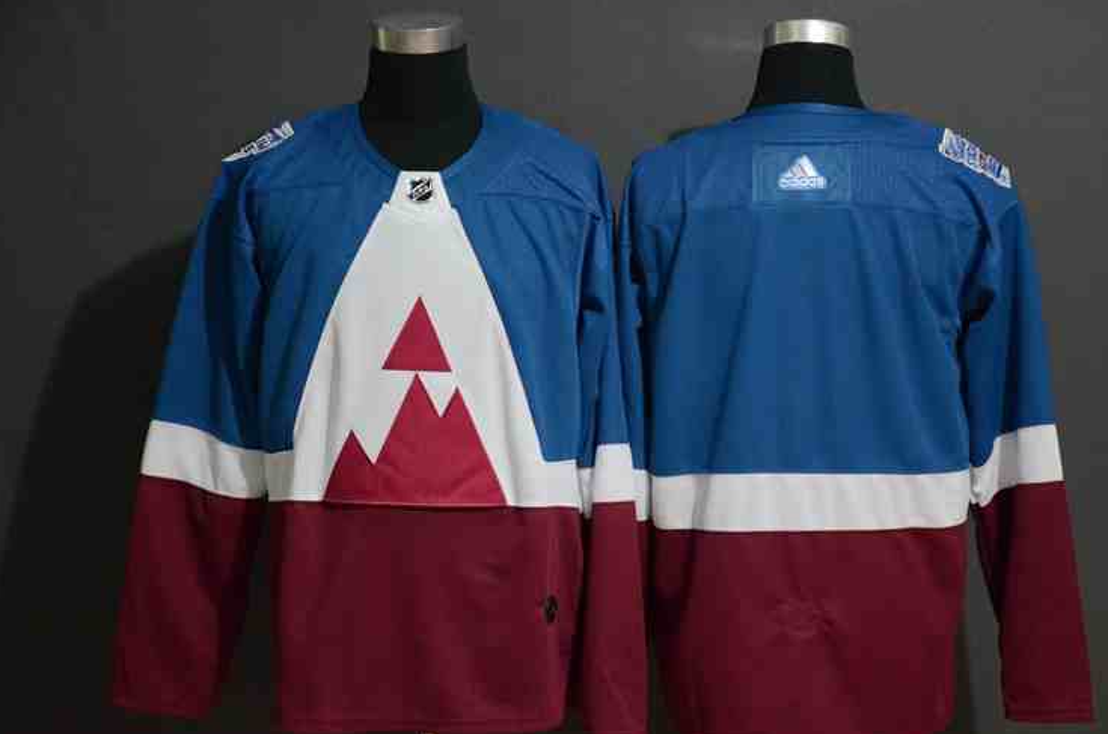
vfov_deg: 13.9
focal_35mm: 98
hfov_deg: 20.9
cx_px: 583
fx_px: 3010
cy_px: 383
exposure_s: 1/25
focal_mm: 60
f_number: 5
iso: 4000
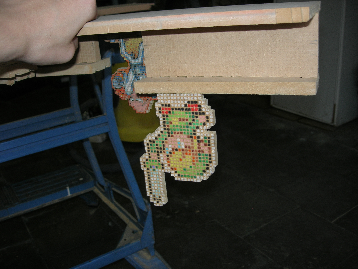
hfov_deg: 49.0
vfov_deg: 37.7
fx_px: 393
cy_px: 134
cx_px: 179
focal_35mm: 38
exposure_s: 1/60.1
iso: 64
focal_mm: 7.8
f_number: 2.8
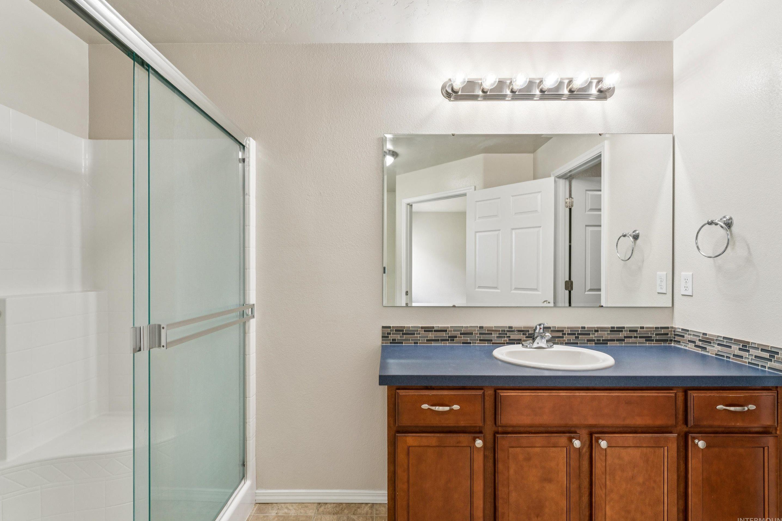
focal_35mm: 17
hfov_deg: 93.4
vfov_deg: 70.5
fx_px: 368
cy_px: 271
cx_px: 383
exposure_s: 1/8
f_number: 13
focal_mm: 15.9
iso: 400
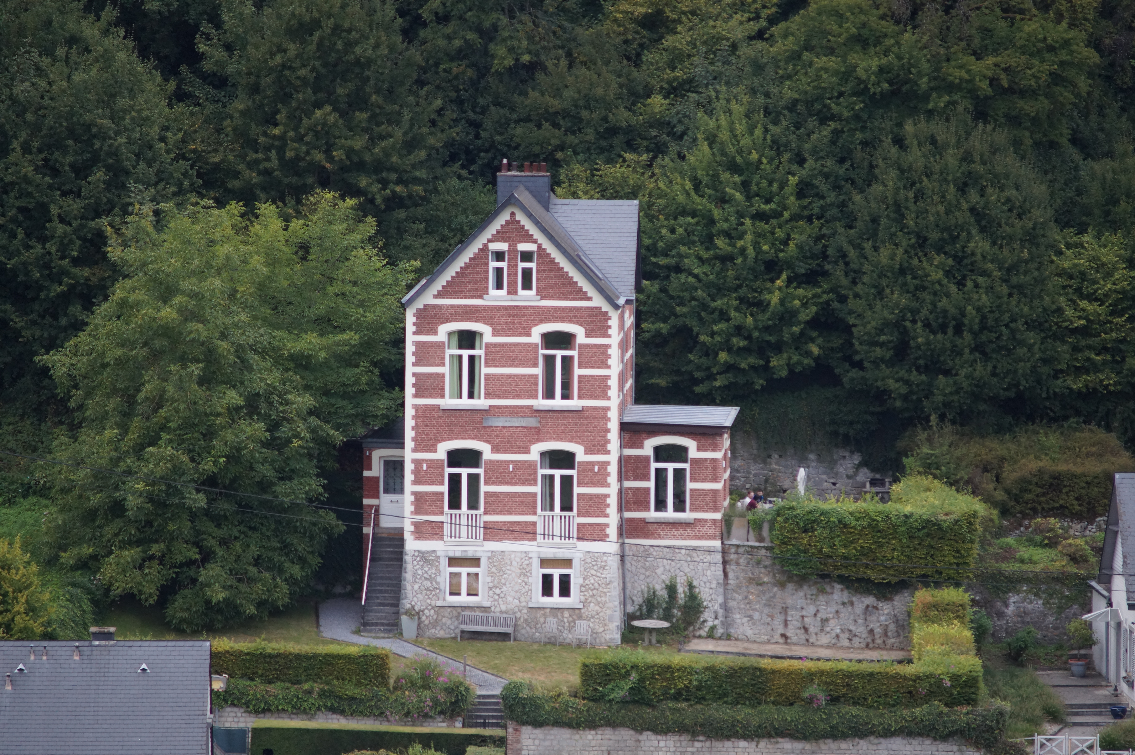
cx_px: 568
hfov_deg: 6.5
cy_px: 378
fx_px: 9926
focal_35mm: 315
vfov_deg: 4.4
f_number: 4
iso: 640
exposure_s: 1/400
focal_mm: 210
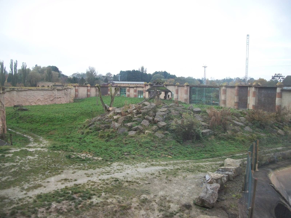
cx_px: 146
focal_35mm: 32
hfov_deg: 56.8
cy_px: 109
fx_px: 269
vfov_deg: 44.2
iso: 214
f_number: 2.9
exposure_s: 1/500
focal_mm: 5.7
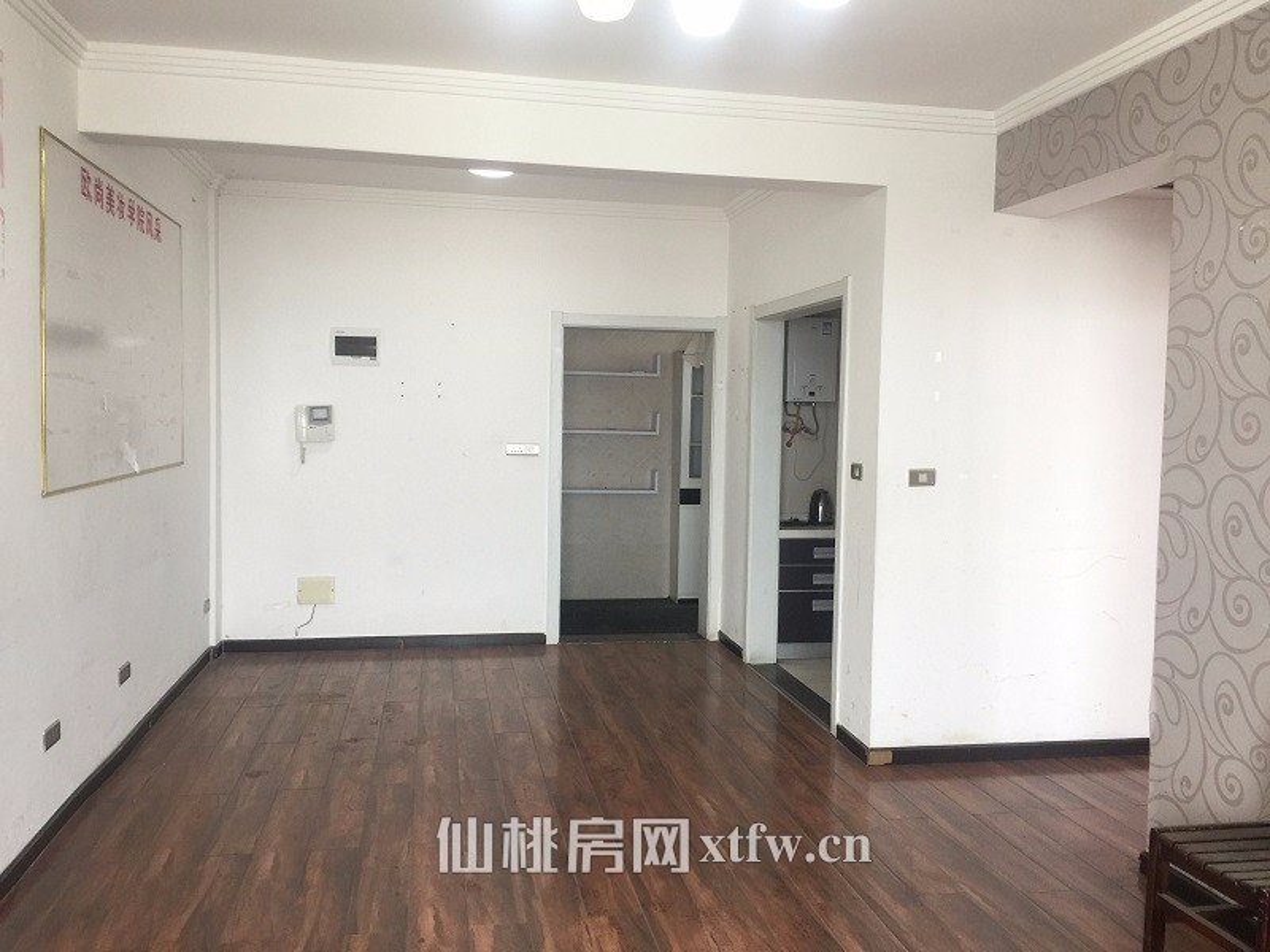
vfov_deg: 48.2
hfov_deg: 61.7
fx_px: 1064
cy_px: 476
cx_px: 635
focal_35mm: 29
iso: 64
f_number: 2.2
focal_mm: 4.15
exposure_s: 1/33
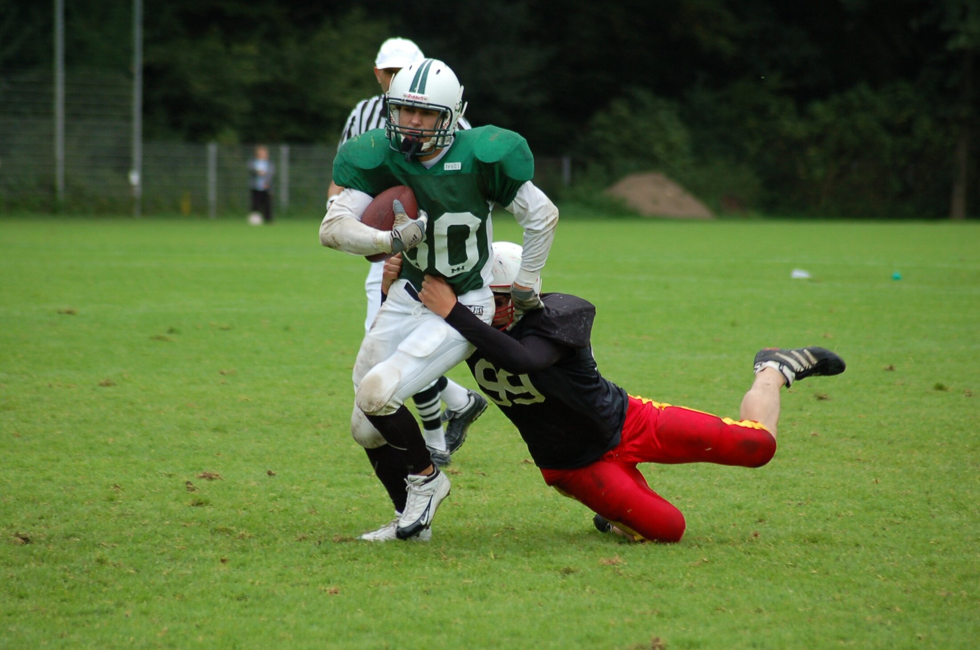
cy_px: 325
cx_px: 490
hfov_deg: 8.1
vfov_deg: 5.4
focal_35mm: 255
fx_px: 6929
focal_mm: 170
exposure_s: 1/800
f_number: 4.8
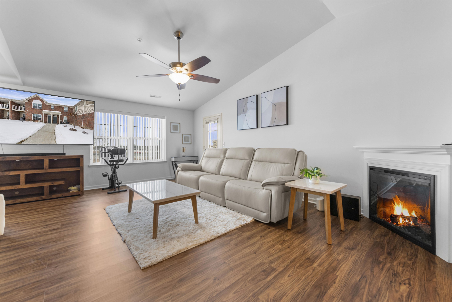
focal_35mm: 14
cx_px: 226
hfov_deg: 104.3
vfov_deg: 81.2
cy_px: 151
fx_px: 176
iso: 400
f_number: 10
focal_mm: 14
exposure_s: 1/4
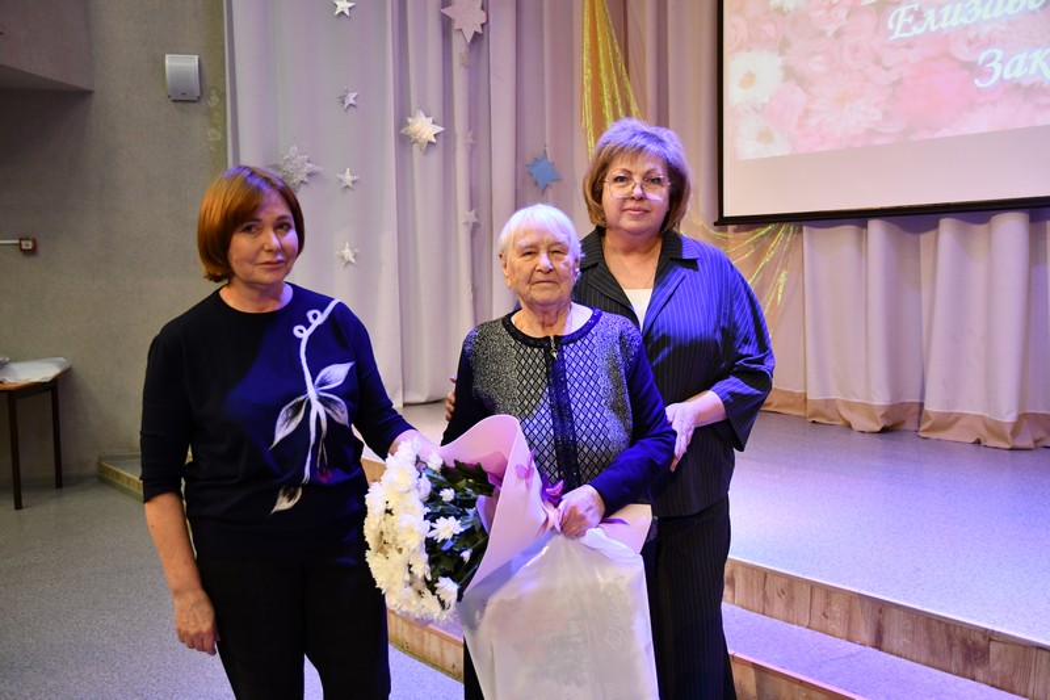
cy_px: 350
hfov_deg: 61.9
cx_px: 525
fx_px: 875
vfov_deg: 43.6
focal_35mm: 30
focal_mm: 20
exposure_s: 1/125
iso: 1400
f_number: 2.8
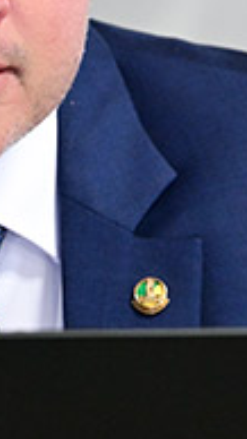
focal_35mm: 464
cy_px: 152
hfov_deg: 2.6
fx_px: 5407
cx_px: -16
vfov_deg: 4.7
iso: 1600
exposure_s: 1/100
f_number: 2.8
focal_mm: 100
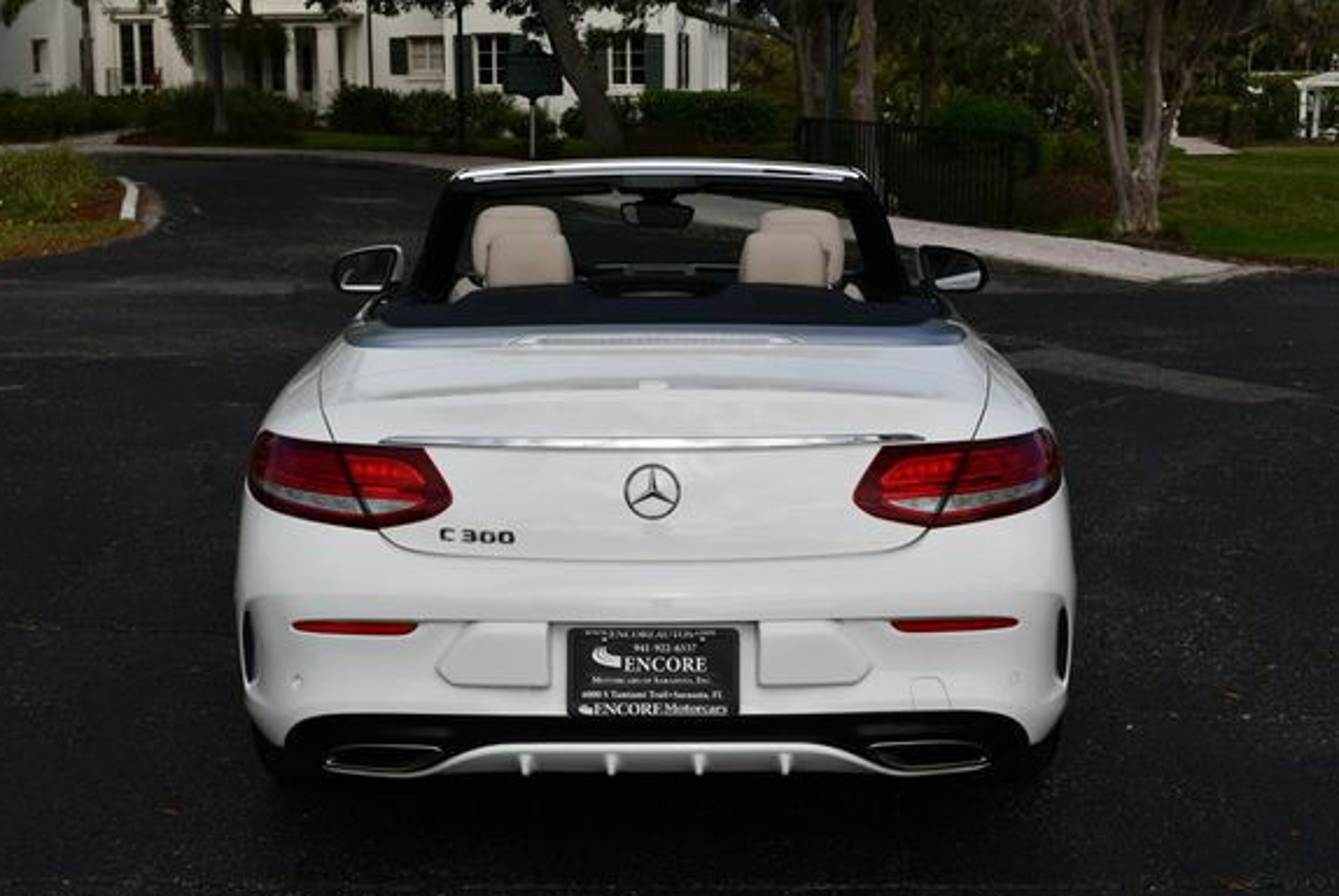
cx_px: 639
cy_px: 457
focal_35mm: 58
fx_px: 2159
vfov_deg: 23.4
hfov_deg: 34.4
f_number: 10
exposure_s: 1/400
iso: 100
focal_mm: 26
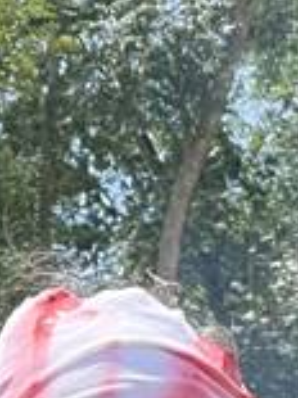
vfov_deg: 4.4
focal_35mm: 424
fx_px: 4874
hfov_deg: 3.5
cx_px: 180
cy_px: 1312
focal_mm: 7.5
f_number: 2.2
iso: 20
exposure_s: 1/786
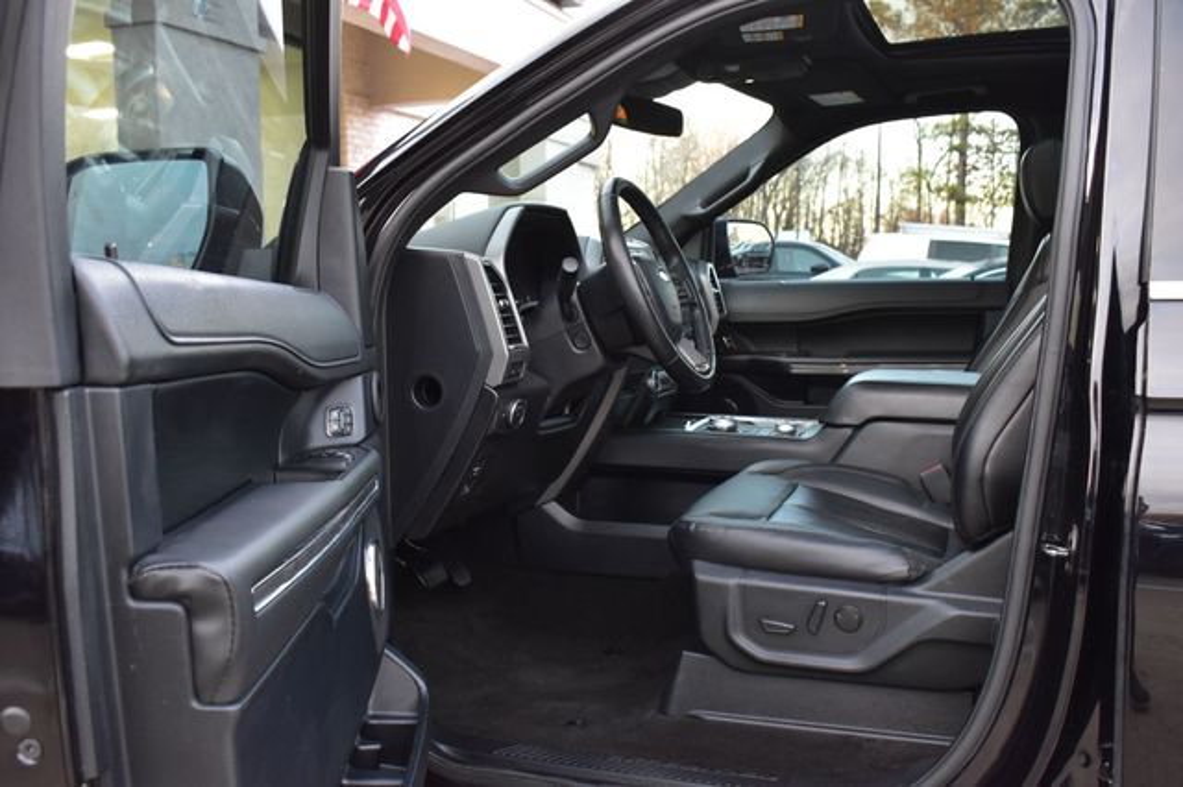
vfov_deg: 38.3
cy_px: 394
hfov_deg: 55.1
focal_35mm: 34
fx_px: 1133
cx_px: 592
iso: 1250
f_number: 6.3
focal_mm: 23
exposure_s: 1/15
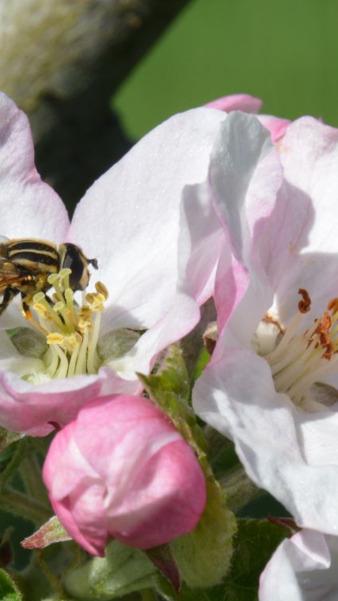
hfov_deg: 2.1
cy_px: 273
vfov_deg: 3.7
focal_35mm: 587
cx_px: 66
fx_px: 9354
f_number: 22
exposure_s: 1/60
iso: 400
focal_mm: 175
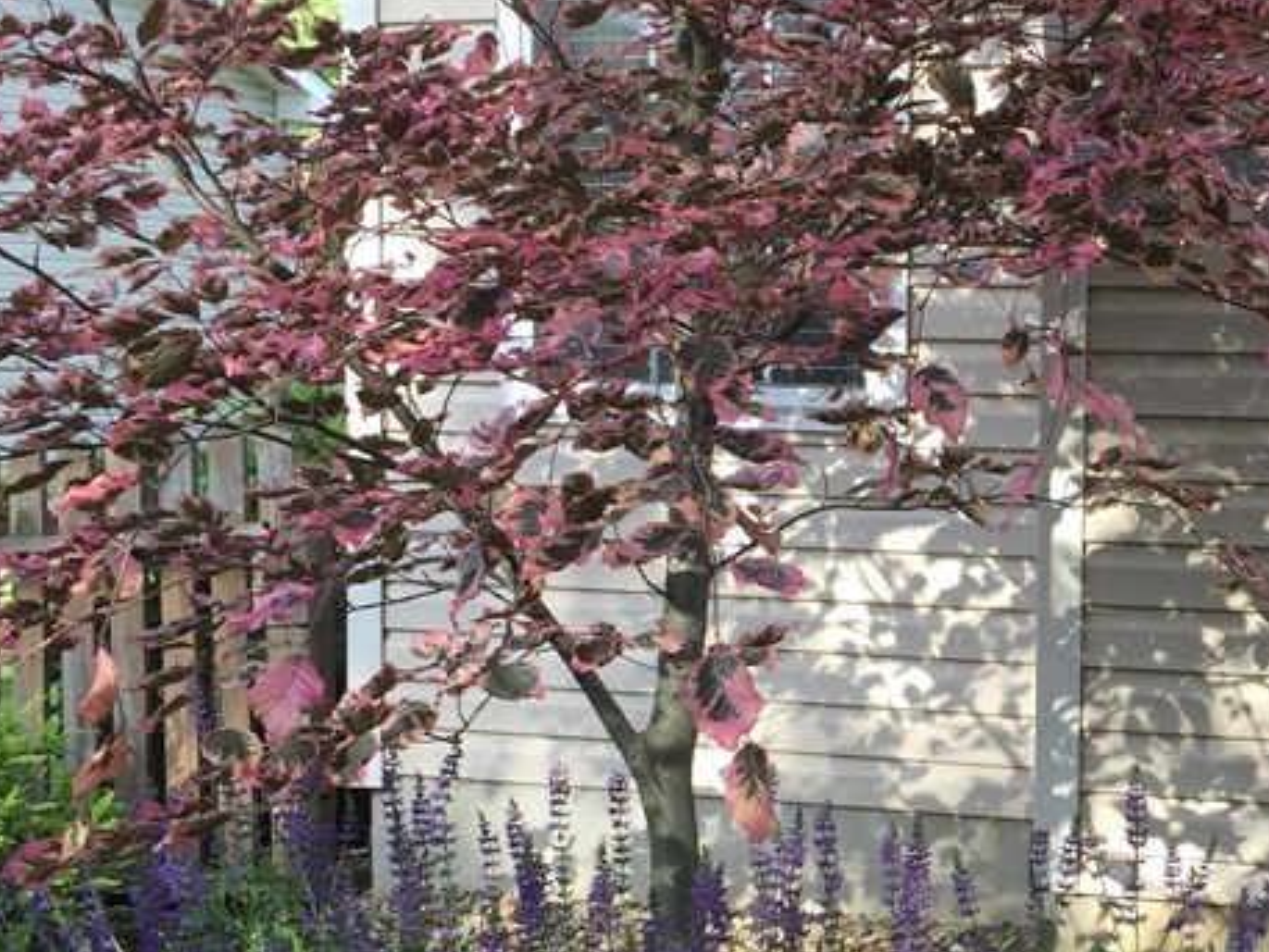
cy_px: 555
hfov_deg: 28.7
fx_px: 2383
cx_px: 1136
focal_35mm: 65
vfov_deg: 22.6
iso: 32
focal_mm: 4.15
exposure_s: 1/200
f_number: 2.2
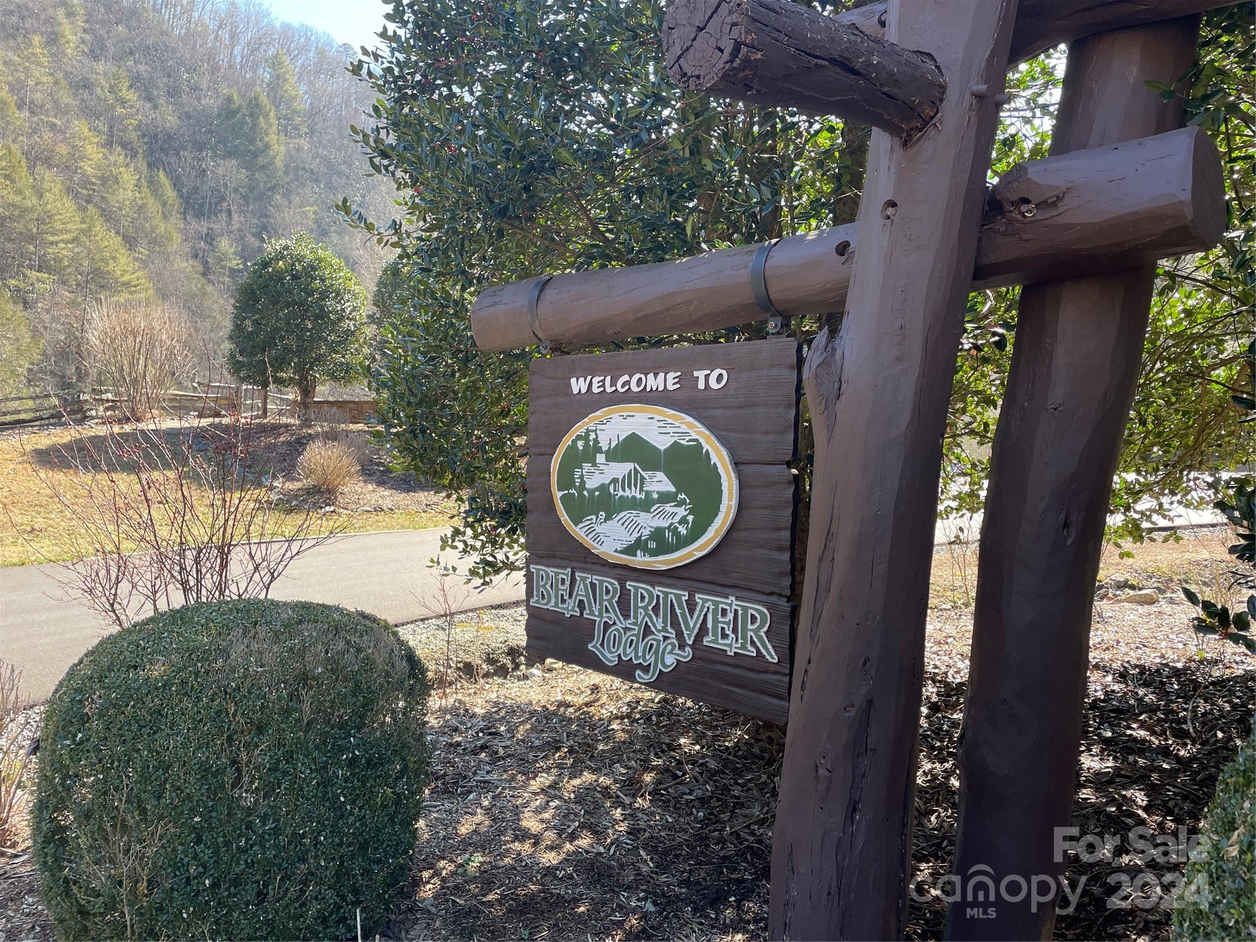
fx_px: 943
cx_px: 628
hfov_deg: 67.3
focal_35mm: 26
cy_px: 471
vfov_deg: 53.1
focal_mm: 4.2
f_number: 1.6
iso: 32
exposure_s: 1/301
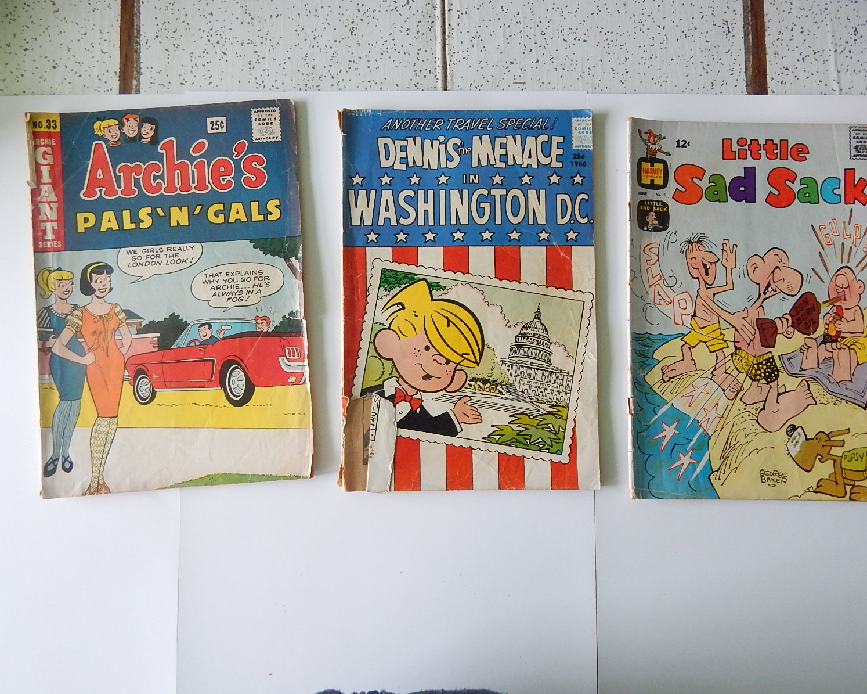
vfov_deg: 60.9
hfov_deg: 72.6
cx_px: 443
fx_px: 590
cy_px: 347
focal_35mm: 23
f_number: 3
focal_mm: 4
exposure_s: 1/80
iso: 400
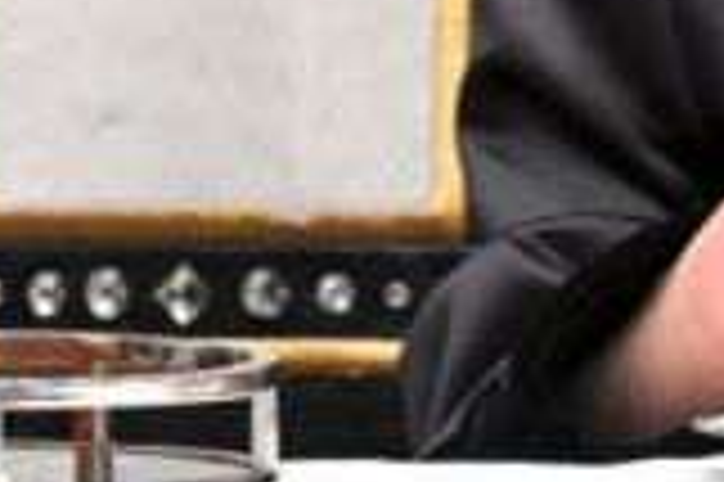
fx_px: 22943
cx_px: 1457
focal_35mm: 1142
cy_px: -410
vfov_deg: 1.2
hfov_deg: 1.8
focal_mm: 120
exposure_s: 1/160
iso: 800
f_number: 4
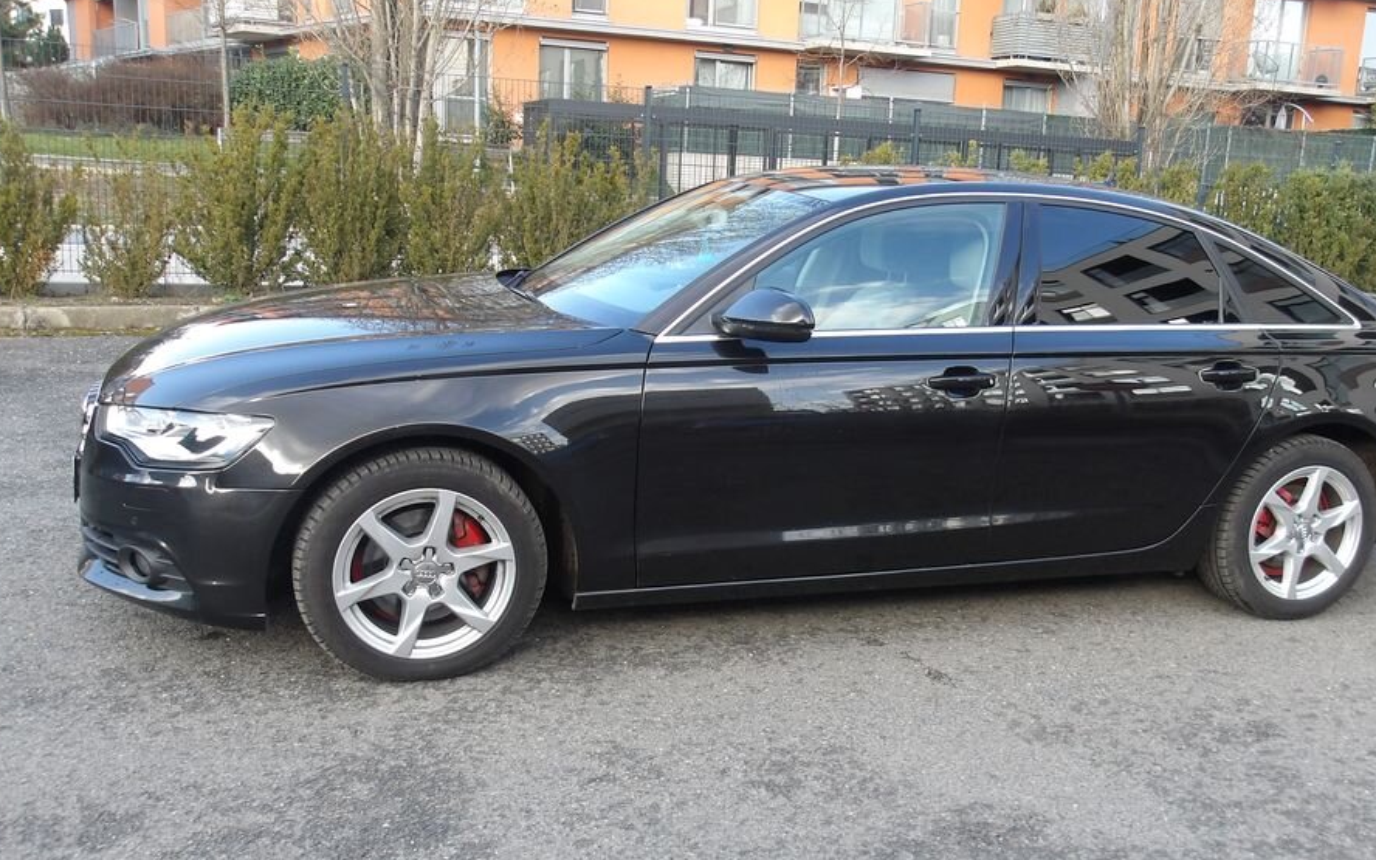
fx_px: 1238
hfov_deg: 58.0
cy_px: 451
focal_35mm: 33
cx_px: 770
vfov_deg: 38.3
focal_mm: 4.9
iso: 100
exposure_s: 1/122
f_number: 3
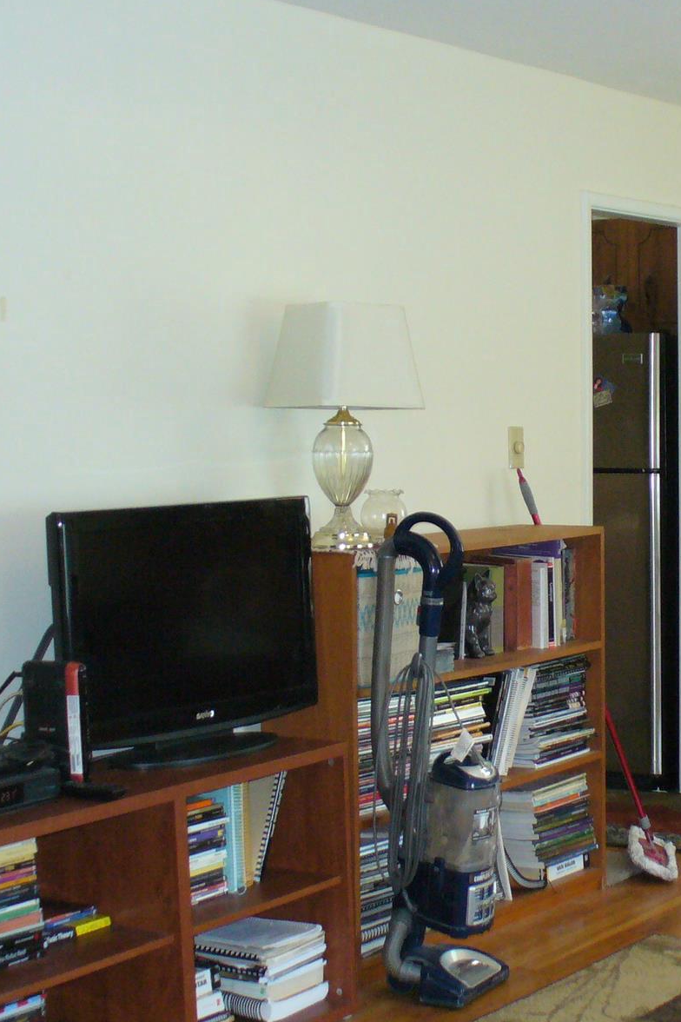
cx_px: 621
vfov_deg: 30.1
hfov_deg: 19.9
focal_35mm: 67
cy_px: 563
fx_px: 1901
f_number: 2.8
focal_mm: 6.1
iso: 200
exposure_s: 1/30
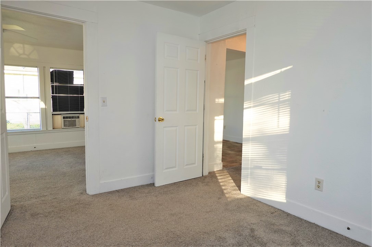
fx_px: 248
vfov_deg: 53.1
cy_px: 124
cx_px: 186
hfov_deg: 73.8
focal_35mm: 24
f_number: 2.8
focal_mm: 9
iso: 100
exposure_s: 1/80
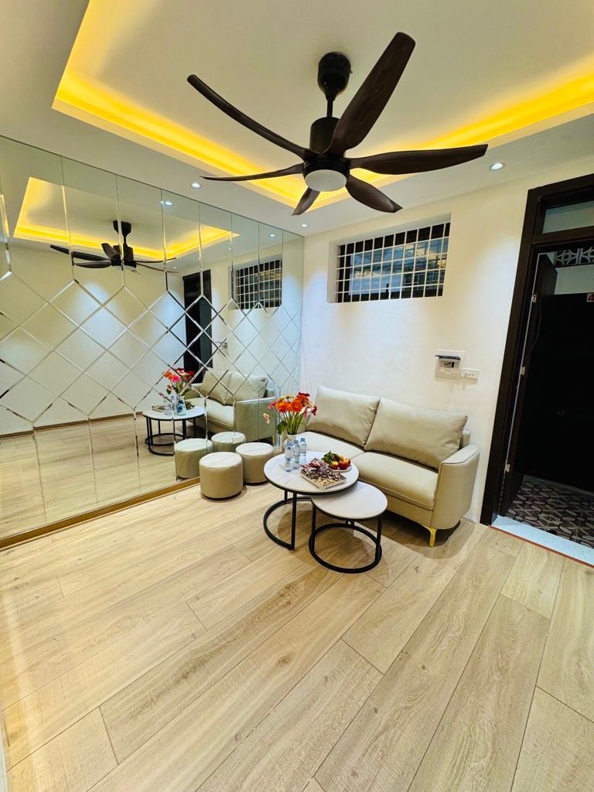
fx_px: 320
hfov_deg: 85.7
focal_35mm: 14
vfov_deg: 102.1
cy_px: 396
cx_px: 297
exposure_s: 1/100
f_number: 2.2
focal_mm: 2.22
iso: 160
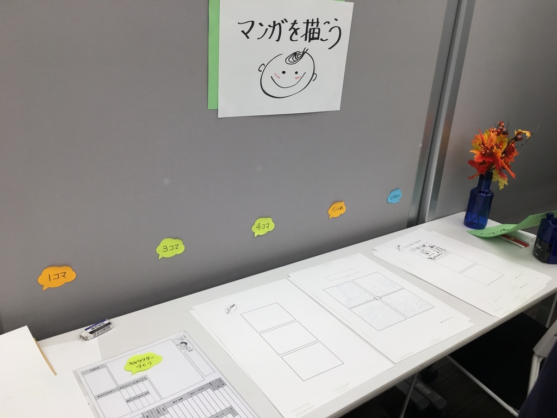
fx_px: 467
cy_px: 209
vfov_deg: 48.2
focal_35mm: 29
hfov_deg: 61.7
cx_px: 278
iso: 40
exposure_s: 1/120
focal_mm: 4.15
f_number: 2.2
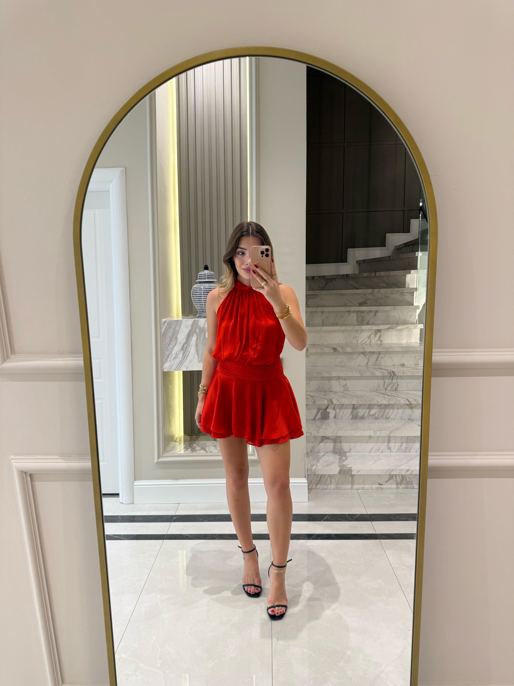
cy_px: 343
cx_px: 257
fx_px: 475
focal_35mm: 24
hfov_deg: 56.8
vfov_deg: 71.6
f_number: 1.78
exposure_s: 1/50
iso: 125
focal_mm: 6.76
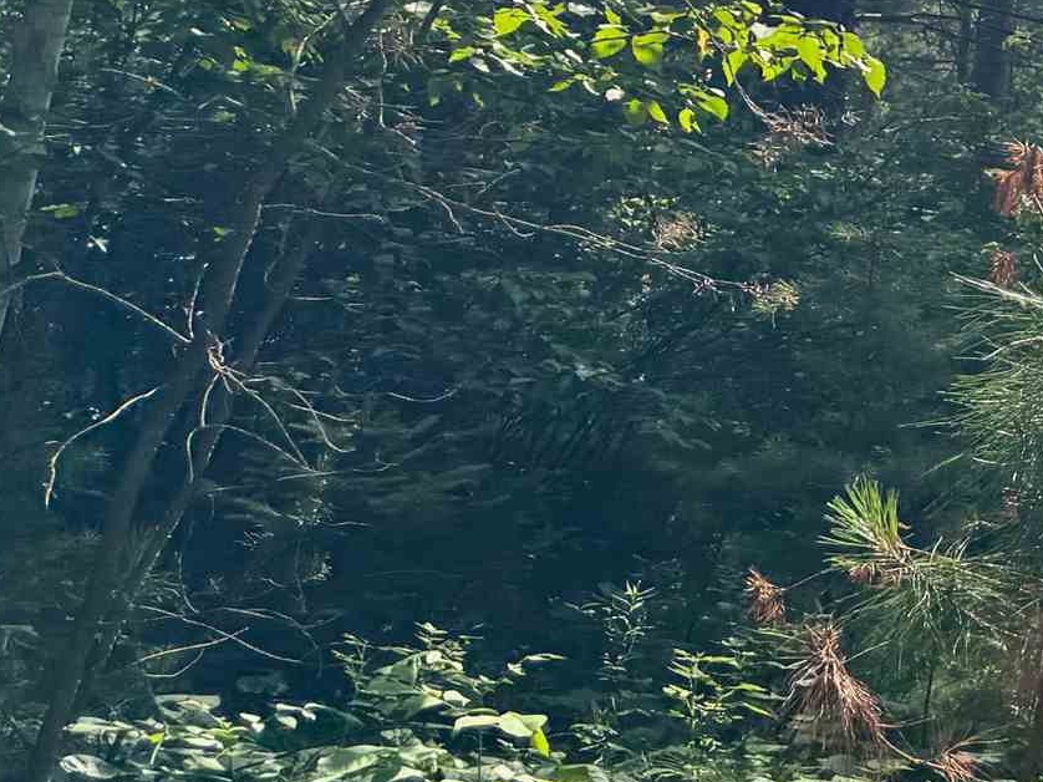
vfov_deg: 16.5
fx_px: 2651
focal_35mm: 88
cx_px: 1897
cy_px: 72
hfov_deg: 17.7
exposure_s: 1/1597
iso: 80
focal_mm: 6.76
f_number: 1.78
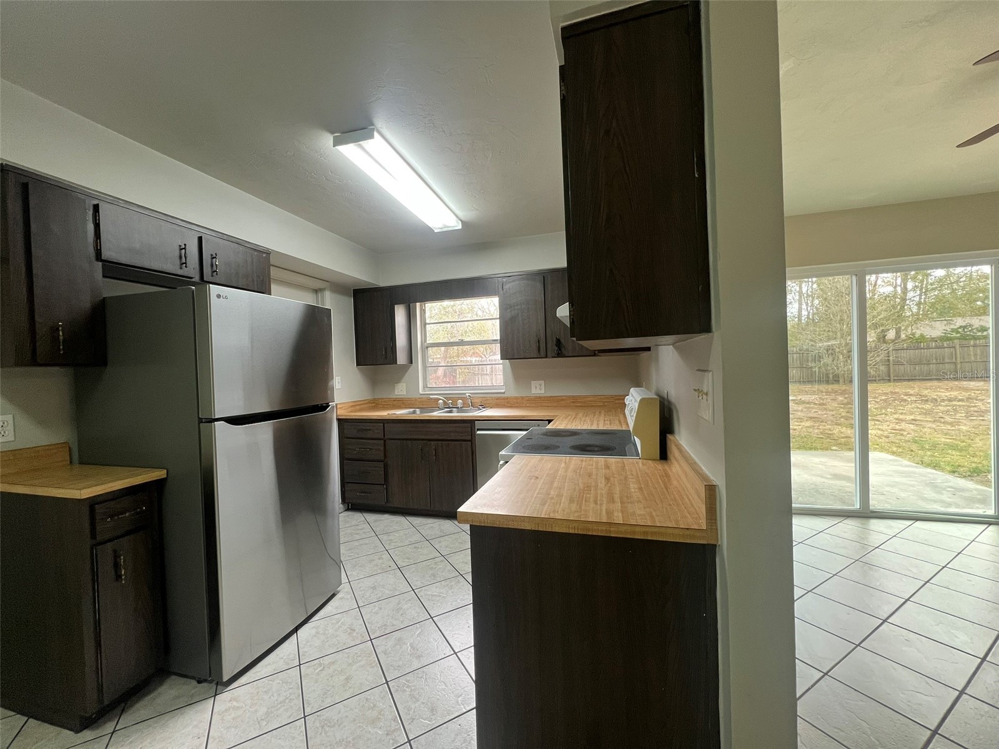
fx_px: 375
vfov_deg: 89.9
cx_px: 500
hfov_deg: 106.2
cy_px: 374
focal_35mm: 13
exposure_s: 1/60
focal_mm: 1.57
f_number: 1.8
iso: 200
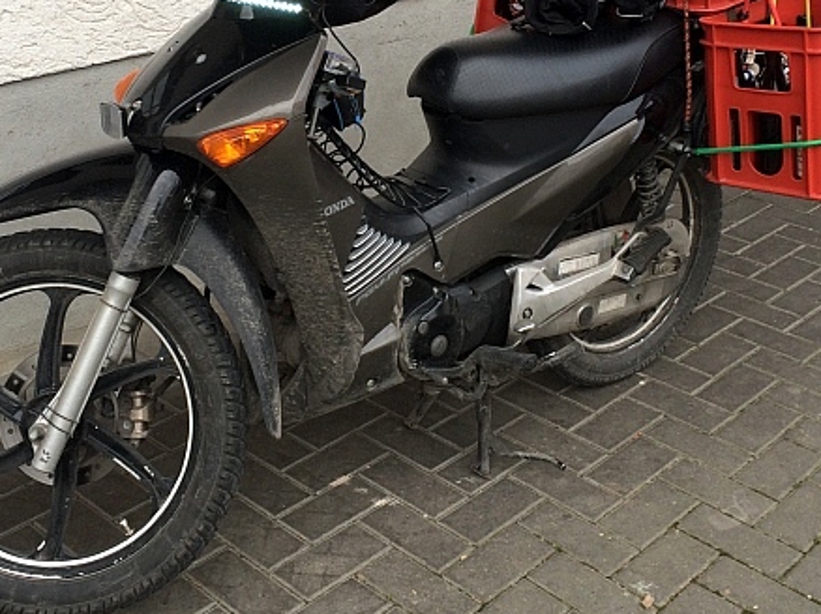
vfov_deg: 27.0
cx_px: 388
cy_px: 133
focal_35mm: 53
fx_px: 1256
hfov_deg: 36.2
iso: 40
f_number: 2.2
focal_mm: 4.15
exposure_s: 1/60
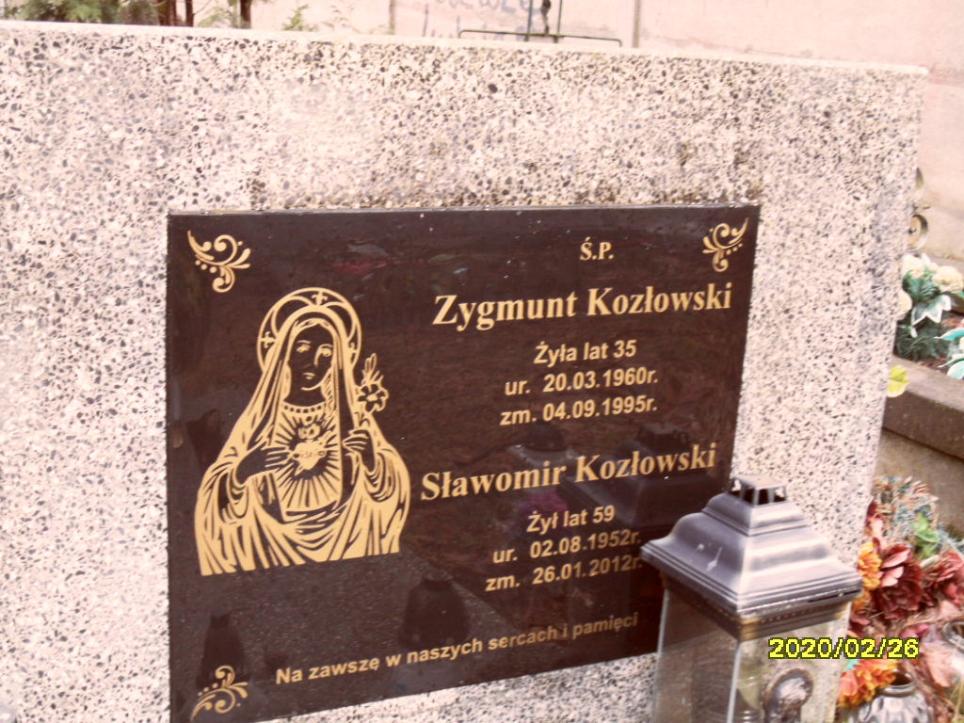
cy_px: 362
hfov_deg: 38.2
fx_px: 1392
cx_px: 482
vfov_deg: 29.1
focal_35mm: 50
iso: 160
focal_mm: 8.2
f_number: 3.8
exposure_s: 1/45
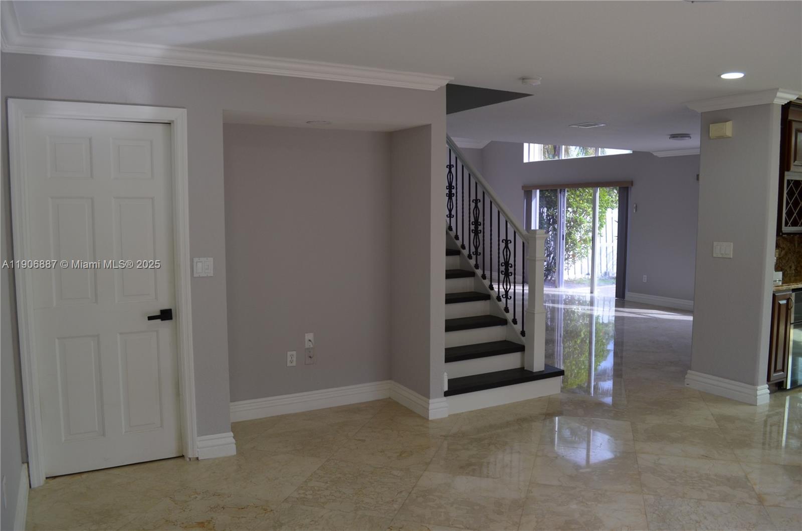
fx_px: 600
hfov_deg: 67.5
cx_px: 401
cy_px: 266
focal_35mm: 27
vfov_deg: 47.7
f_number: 5.6
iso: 400
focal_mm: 18
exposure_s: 1/125
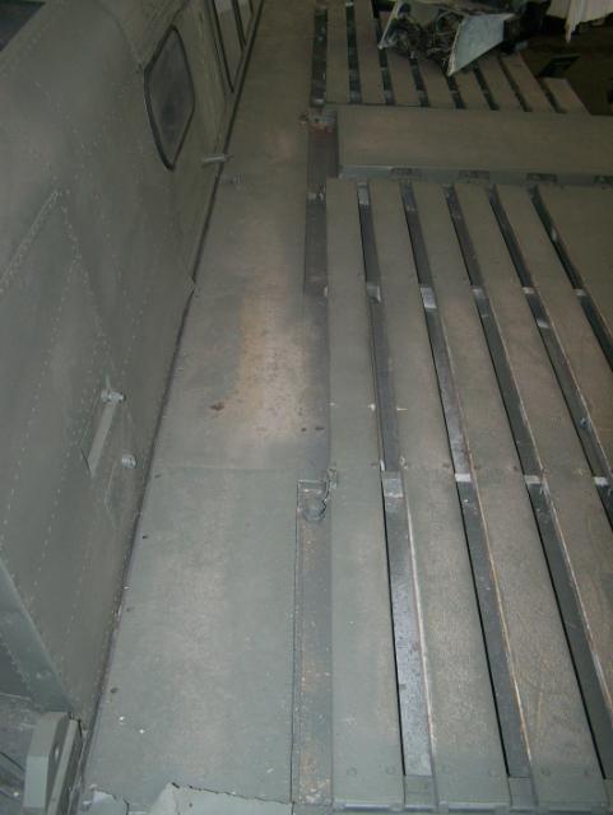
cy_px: 408
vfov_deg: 48.9
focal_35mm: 38
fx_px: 896
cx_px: 306
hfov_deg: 37.8
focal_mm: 6.3
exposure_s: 1/60
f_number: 2.8
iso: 160
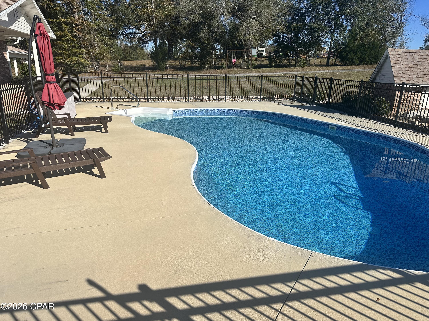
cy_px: 160
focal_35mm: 24
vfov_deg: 56.8
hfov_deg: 71.6
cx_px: 214
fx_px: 297
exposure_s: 1/6623
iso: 80
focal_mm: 6.86
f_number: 1.78
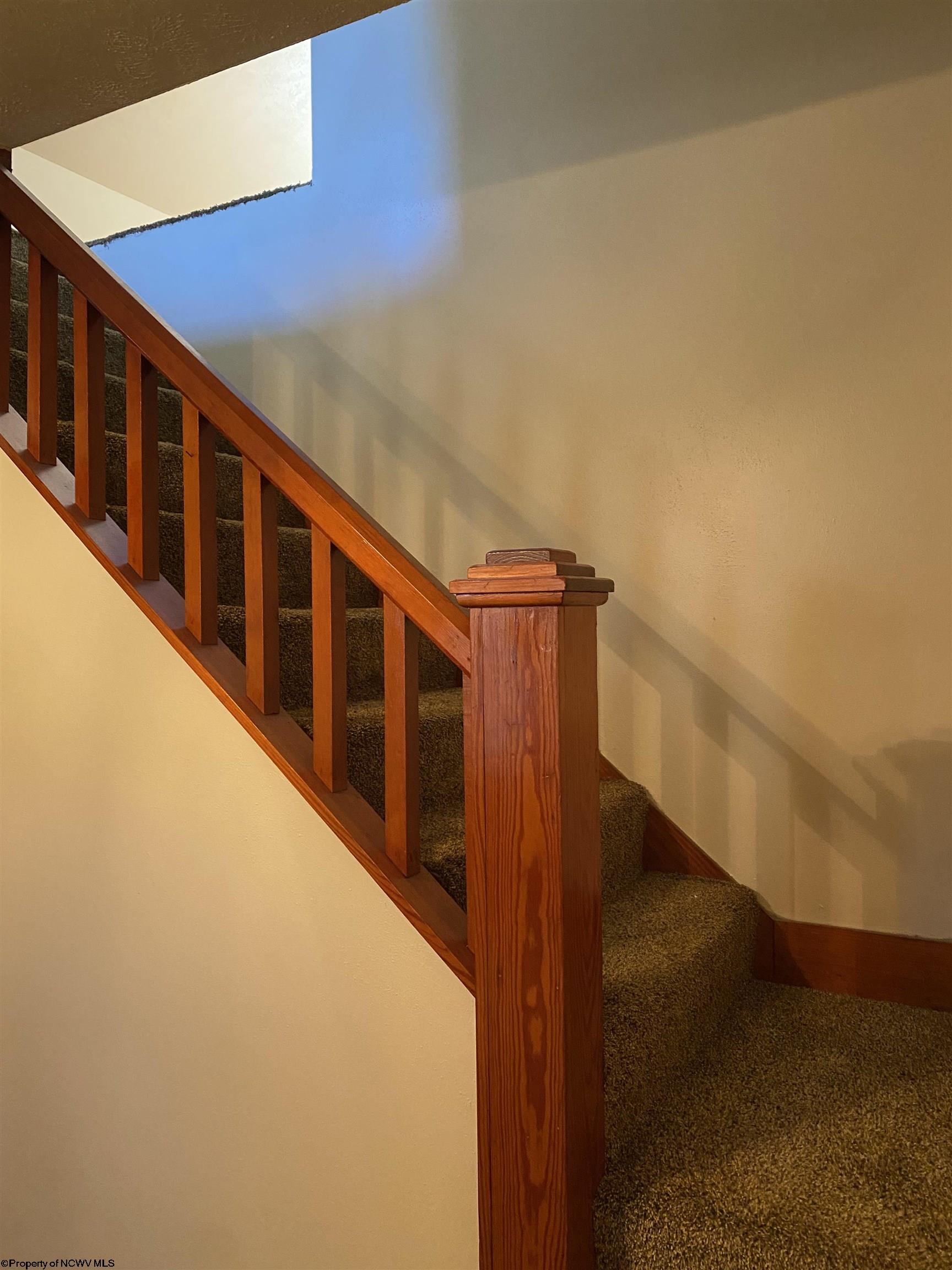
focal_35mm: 26
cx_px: 476
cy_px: 635
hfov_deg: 53.1
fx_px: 953
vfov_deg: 67.3
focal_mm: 4.25
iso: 500
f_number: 1.8
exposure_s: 1/60
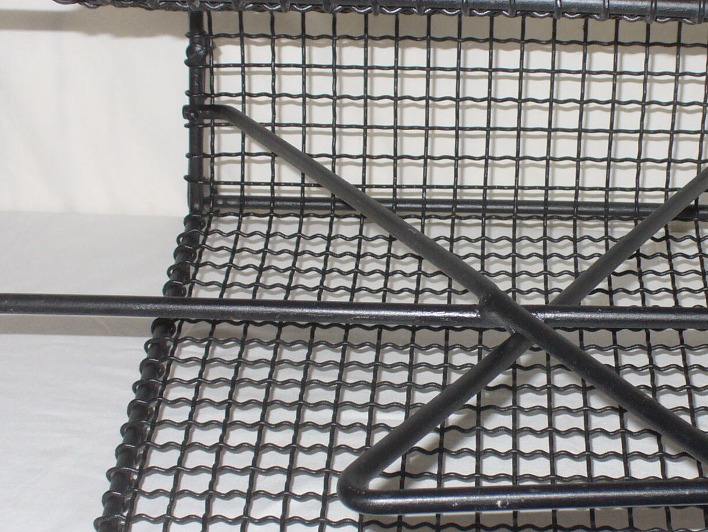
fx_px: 1596
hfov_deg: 24.7
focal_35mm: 78
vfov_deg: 18.9
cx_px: 536
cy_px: 230
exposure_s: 1/30
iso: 100
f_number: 2.8
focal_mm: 6.1
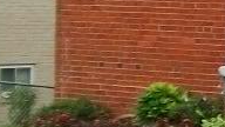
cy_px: -25
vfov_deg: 5.2
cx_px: 681
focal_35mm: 233
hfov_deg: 7.9
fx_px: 1390
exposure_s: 1/320
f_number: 2.9
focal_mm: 5.7
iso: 80
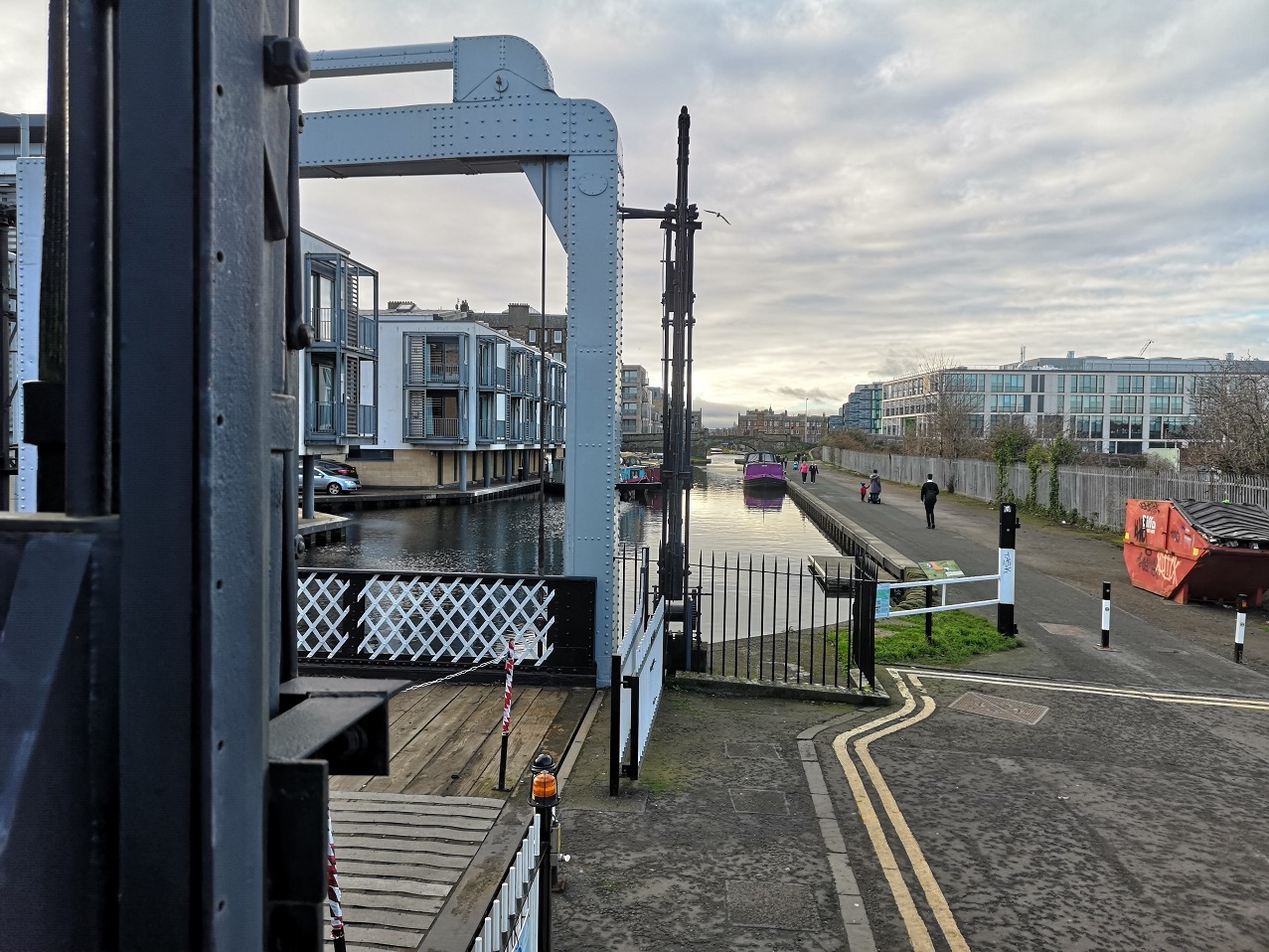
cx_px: 634
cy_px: 476
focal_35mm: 27
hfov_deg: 65.3
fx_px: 990
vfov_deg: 51.4
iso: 50
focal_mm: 3.95
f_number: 1.8
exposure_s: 1/1045
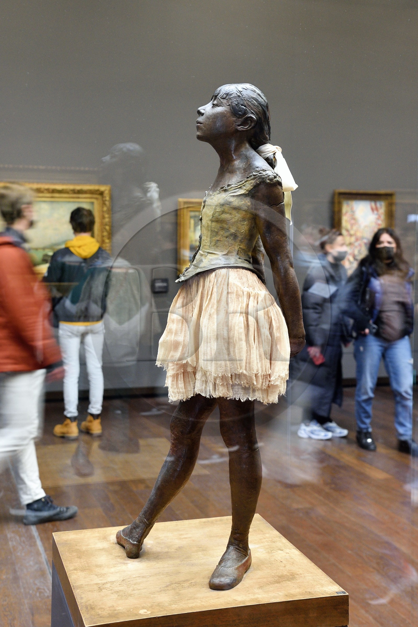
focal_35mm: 48
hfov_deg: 28.1
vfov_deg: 41.1
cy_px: 314
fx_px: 836
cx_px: 209
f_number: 6.3
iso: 1600
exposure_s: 1/15
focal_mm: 48
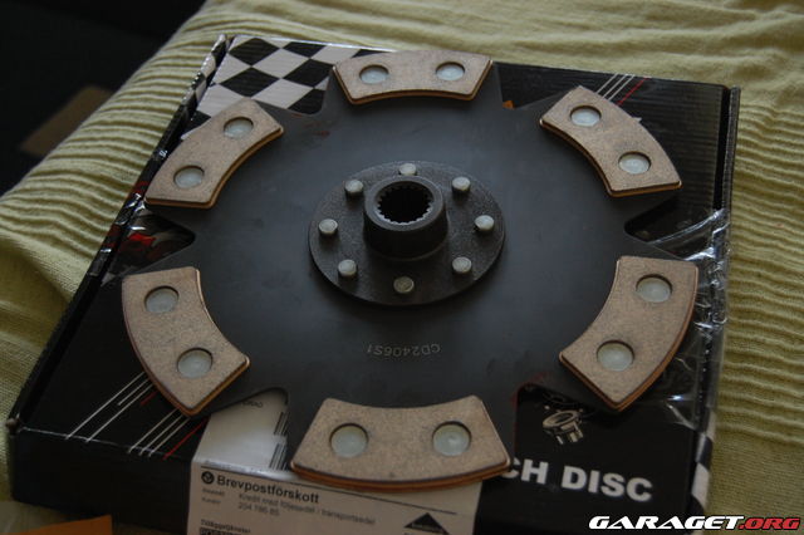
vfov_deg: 28.0
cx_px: 402
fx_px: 1071
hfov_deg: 41.1
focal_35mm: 48
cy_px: 268
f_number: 4.5
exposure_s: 1/20
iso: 800
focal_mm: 32
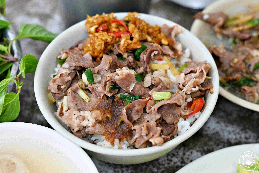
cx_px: 130
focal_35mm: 75
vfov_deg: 18.2
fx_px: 540
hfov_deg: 27.0
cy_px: 86
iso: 1600
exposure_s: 1/160
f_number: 3.2
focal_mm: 50
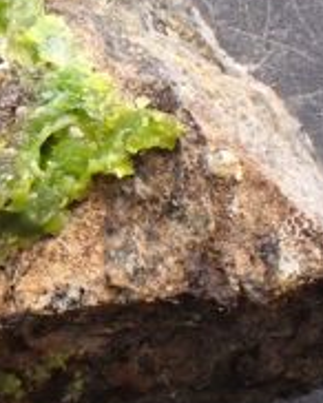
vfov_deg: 7.5
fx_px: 3066
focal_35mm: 257
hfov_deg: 6.0
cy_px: 117
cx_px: -108
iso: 800
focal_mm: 18
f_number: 6.3
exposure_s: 1/320
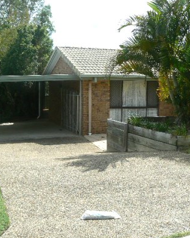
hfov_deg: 31.4
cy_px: 121
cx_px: 97
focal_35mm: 48
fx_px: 337
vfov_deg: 38.8
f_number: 6.3
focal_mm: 6
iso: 80
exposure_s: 1/400
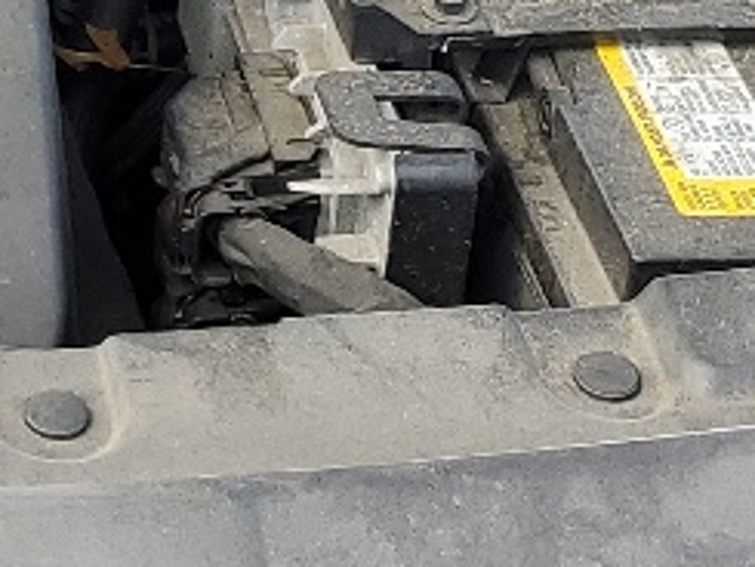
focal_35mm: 170
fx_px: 3710
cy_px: 6
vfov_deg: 8.7
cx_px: -394
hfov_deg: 11.1
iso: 50
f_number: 1.5
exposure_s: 1/417
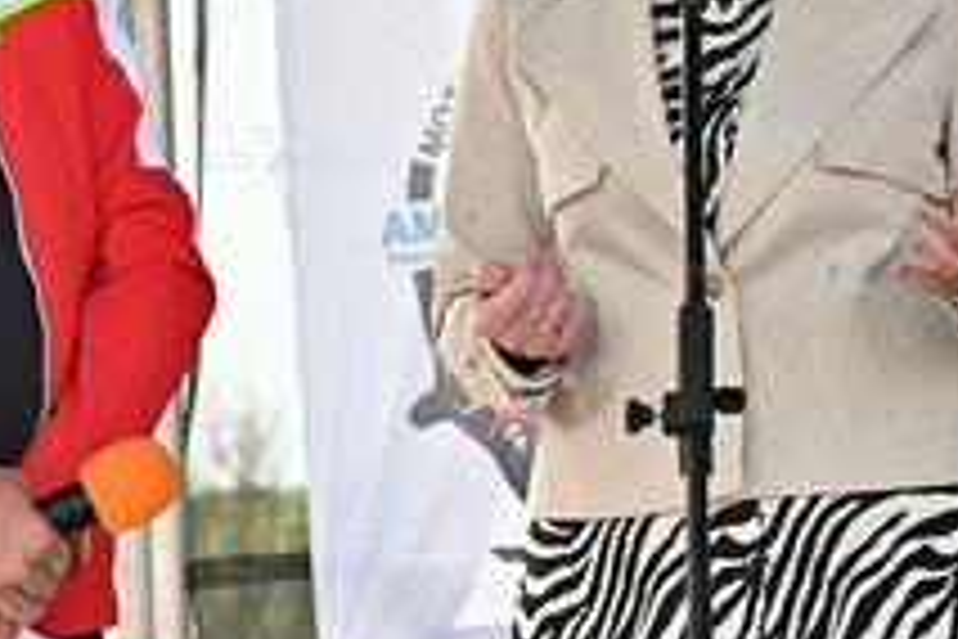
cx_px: 459
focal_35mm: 306
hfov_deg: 6.7
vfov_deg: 4.5
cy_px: 76
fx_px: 8142
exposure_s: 1/500
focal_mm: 145
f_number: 11
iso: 1600
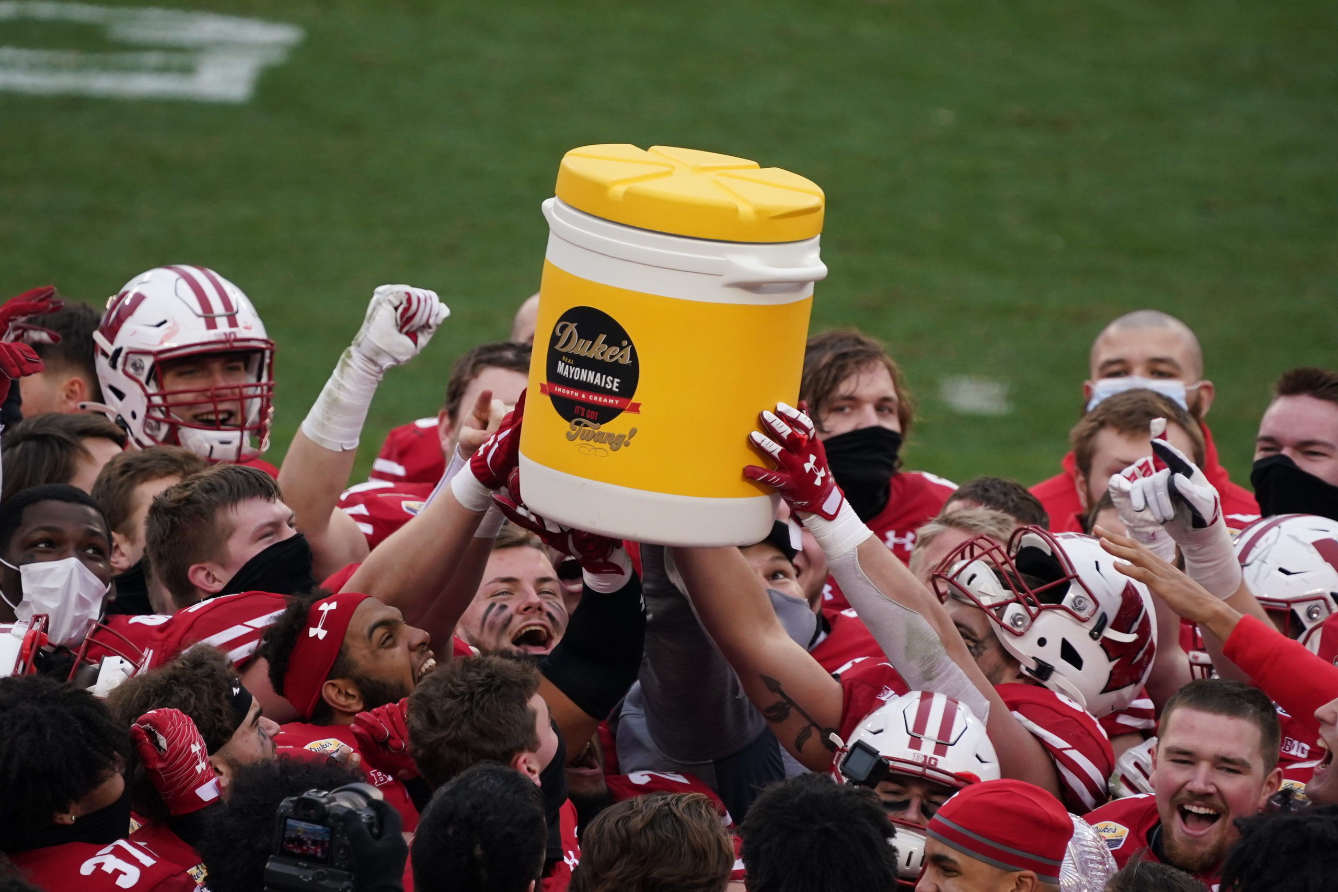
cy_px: 446
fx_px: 33449
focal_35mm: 900
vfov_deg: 1.5
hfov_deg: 2.3
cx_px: 669
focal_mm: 600
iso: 1600
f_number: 6.3
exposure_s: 1/1000
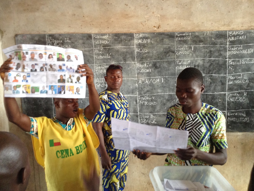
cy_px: 99
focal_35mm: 37
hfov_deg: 50.1
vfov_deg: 38.7
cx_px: 129
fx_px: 272
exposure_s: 1/24
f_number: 2.4
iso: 100
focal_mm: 3.3
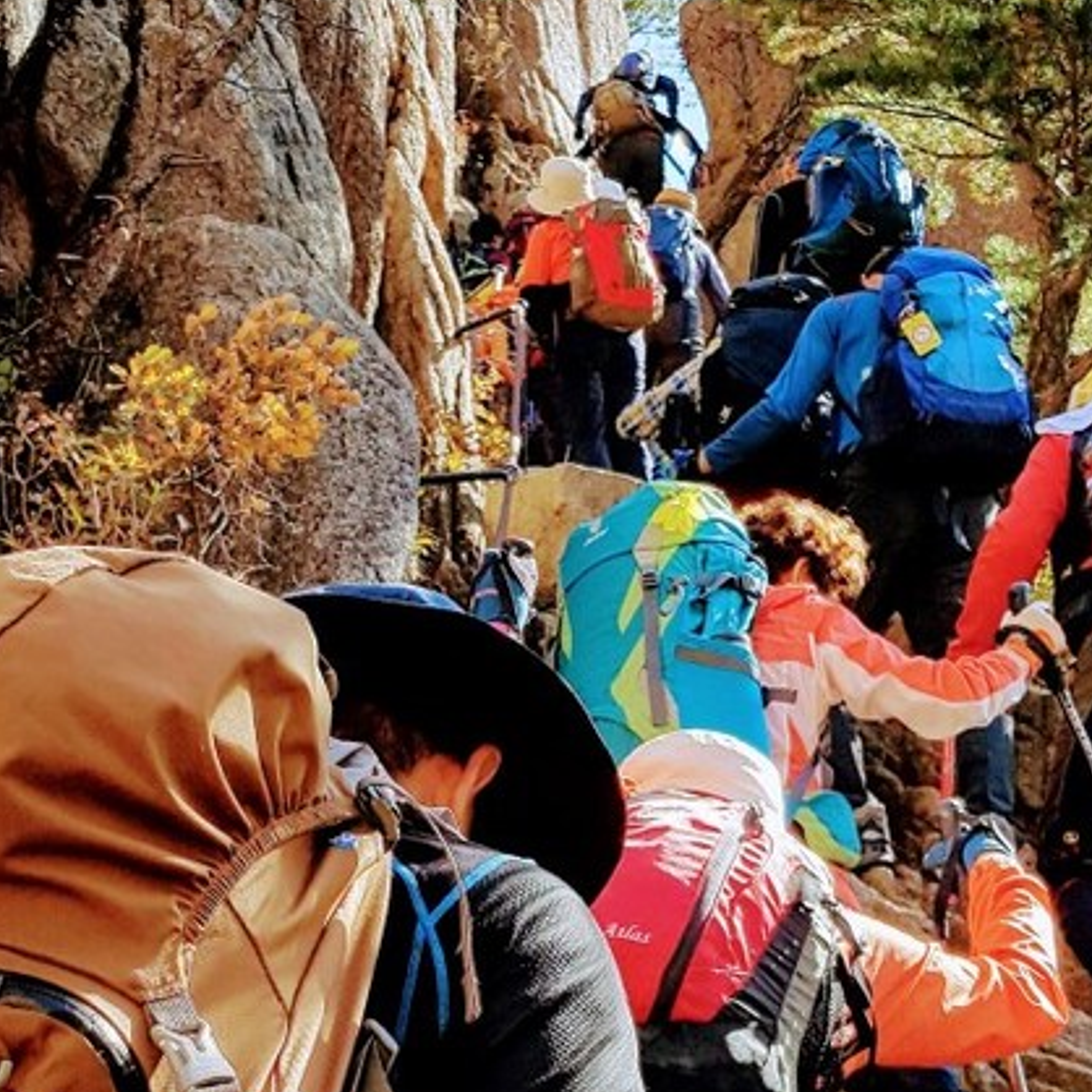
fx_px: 2356
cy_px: 776
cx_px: 408
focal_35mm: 66
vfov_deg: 25.9
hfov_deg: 26.0
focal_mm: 4.2
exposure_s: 1/1044
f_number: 1.7
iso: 50
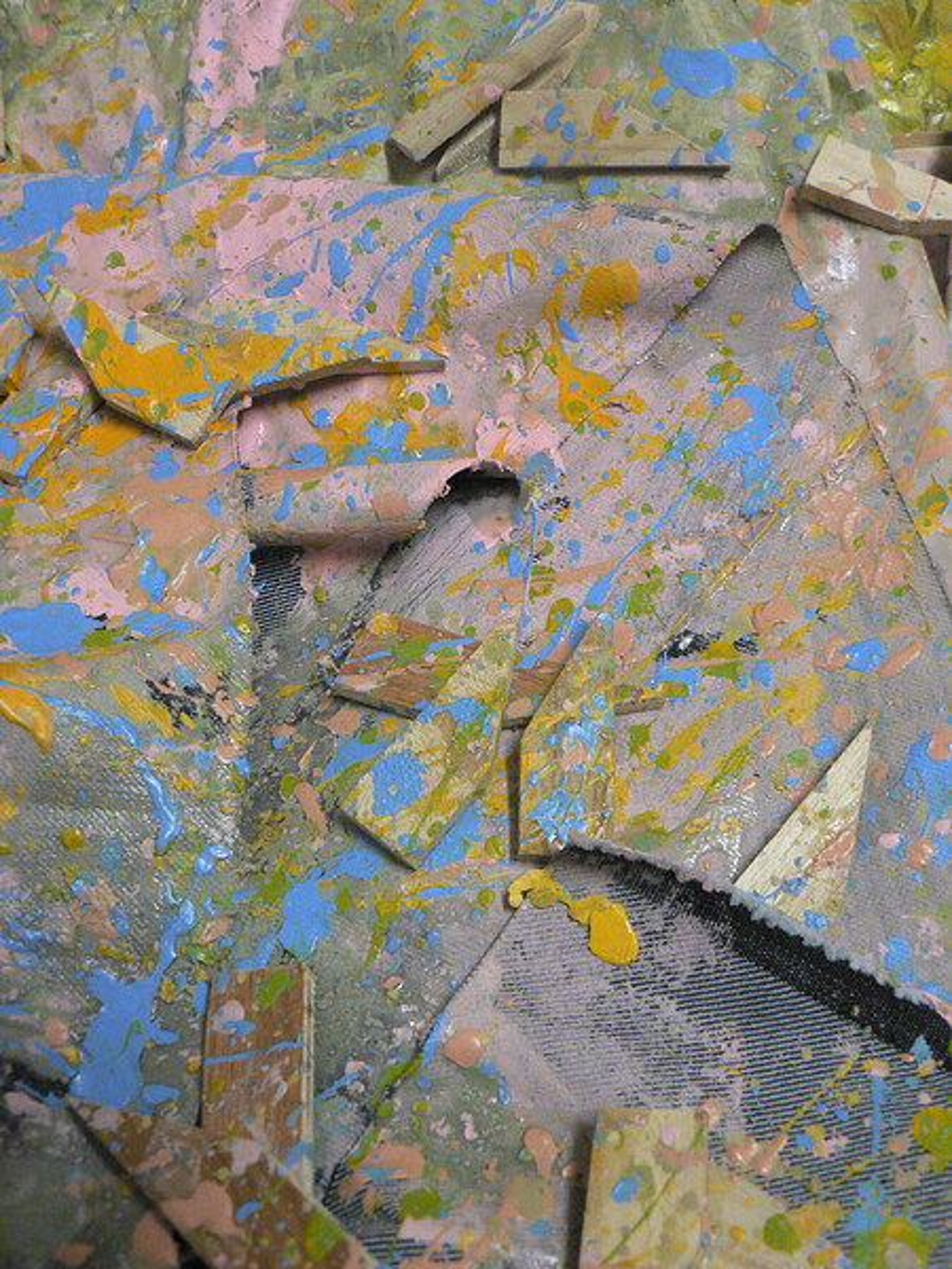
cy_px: 634
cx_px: 476
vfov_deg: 51.4
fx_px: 1320
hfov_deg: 39.7
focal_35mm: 36
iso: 400
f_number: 2.8
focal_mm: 6
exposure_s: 1/30
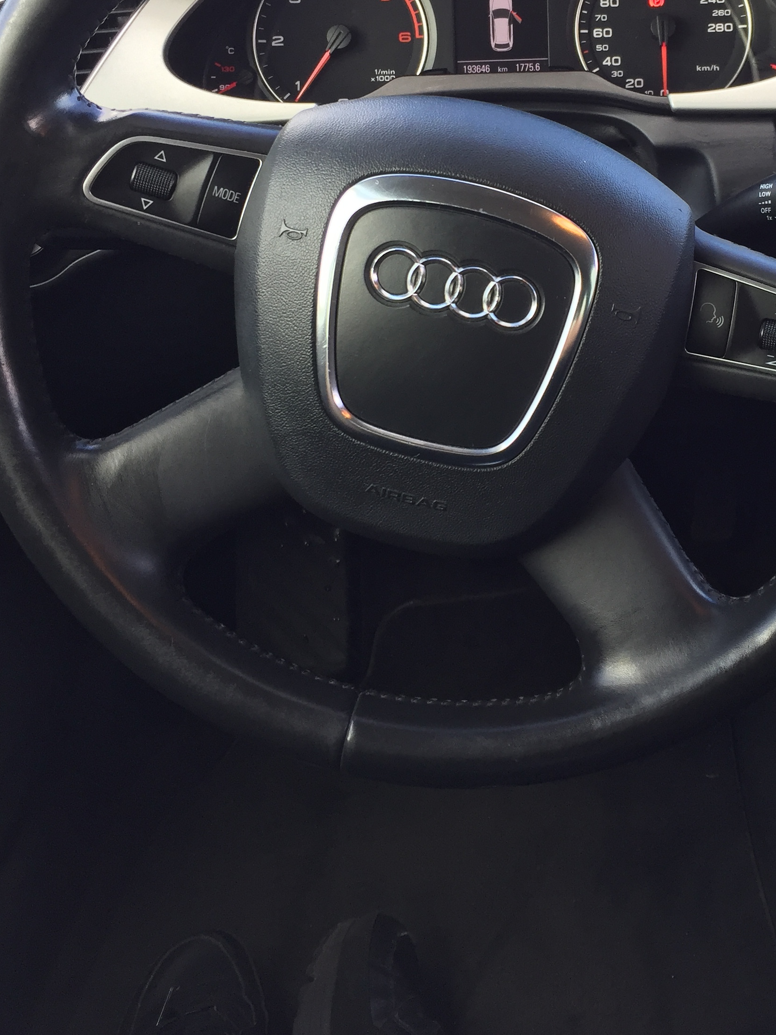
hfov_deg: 33.2
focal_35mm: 43
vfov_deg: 42.6
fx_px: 1285
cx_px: 543
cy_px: 271
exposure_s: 1/100
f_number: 2.2
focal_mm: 4.15
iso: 50
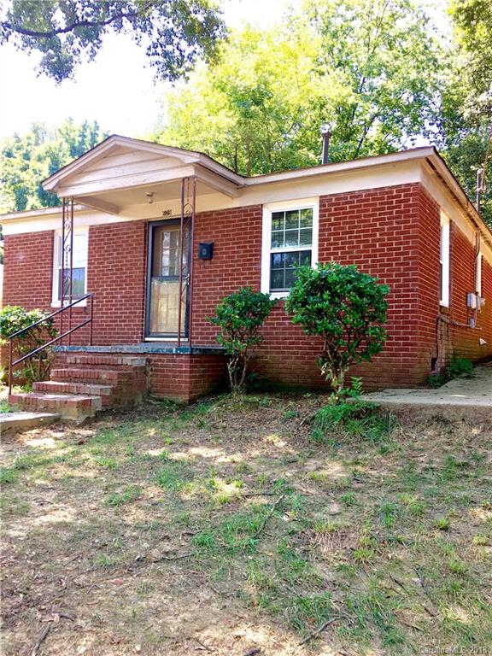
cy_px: 328
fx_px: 550
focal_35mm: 29
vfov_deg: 61.7
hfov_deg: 48.2
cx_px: 246
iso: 25
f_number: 2.2
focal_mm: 4.15
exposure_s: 1/120
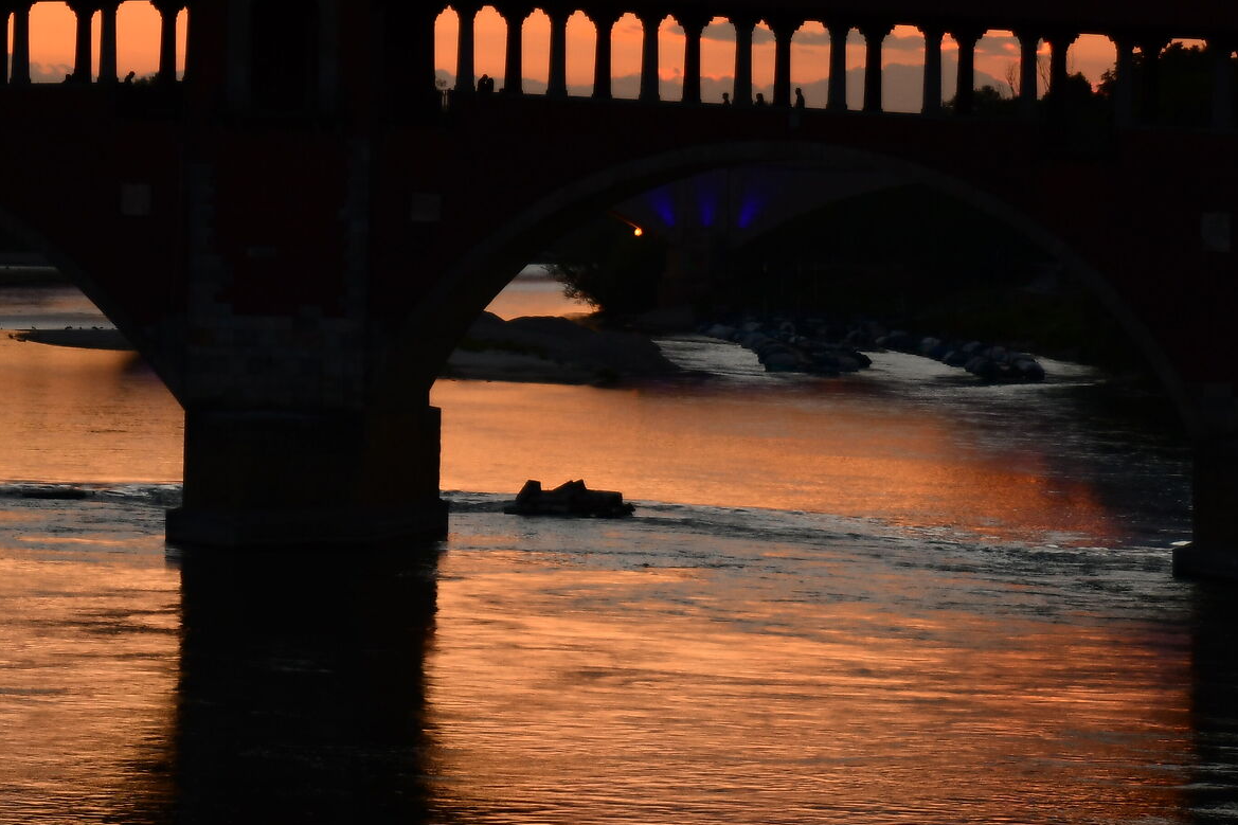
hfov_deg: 8.9
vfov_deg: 5.9
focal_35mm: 231
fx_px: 7943
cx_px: 302
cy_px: 75
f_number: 5.3
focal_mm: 75
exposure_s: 1/125
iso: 200
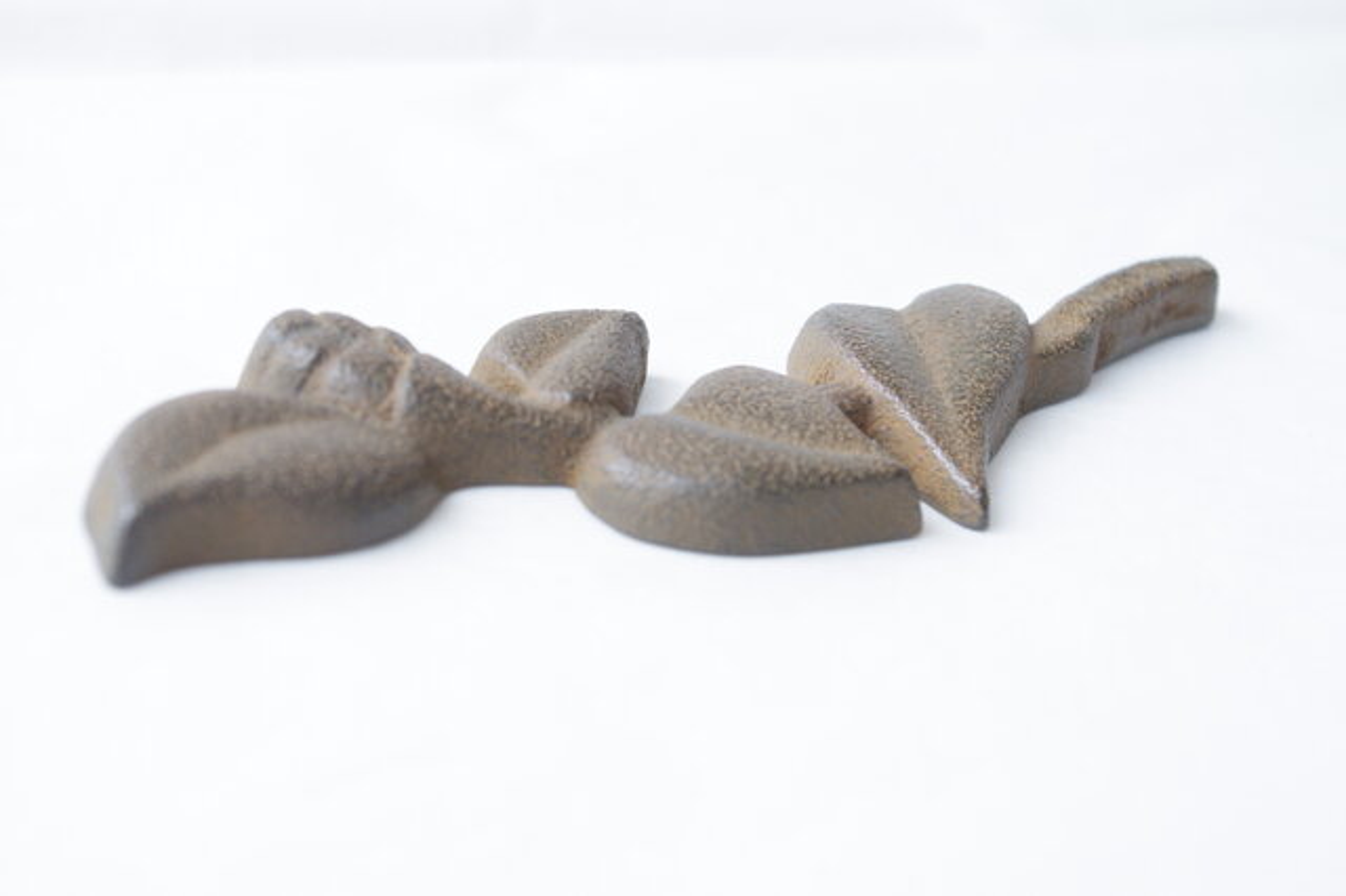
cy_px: 448
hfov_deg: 33.4
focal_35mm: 60
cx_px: 673
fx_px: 2242
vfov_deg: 22.6
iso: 400
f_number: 8
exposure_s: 1/30
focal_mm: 40
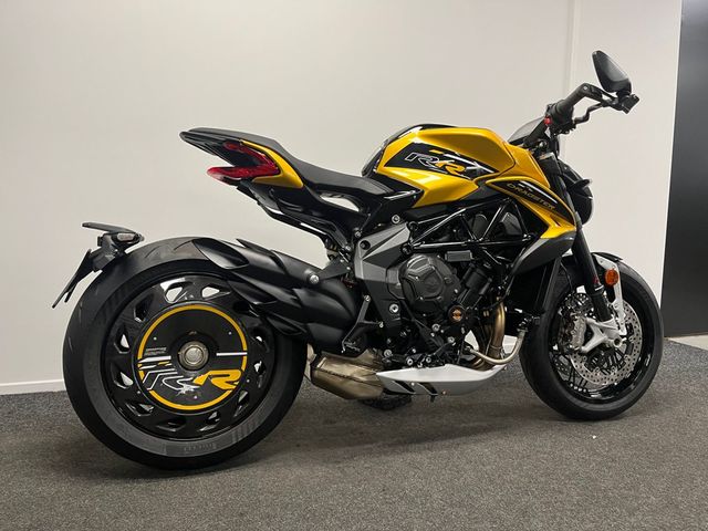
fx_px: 532
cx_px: 354
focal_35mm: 26
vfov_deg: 53.1
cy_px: 266
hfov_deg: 67.3
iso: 100
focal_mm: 5.1
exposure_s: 1/50
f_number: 1.6
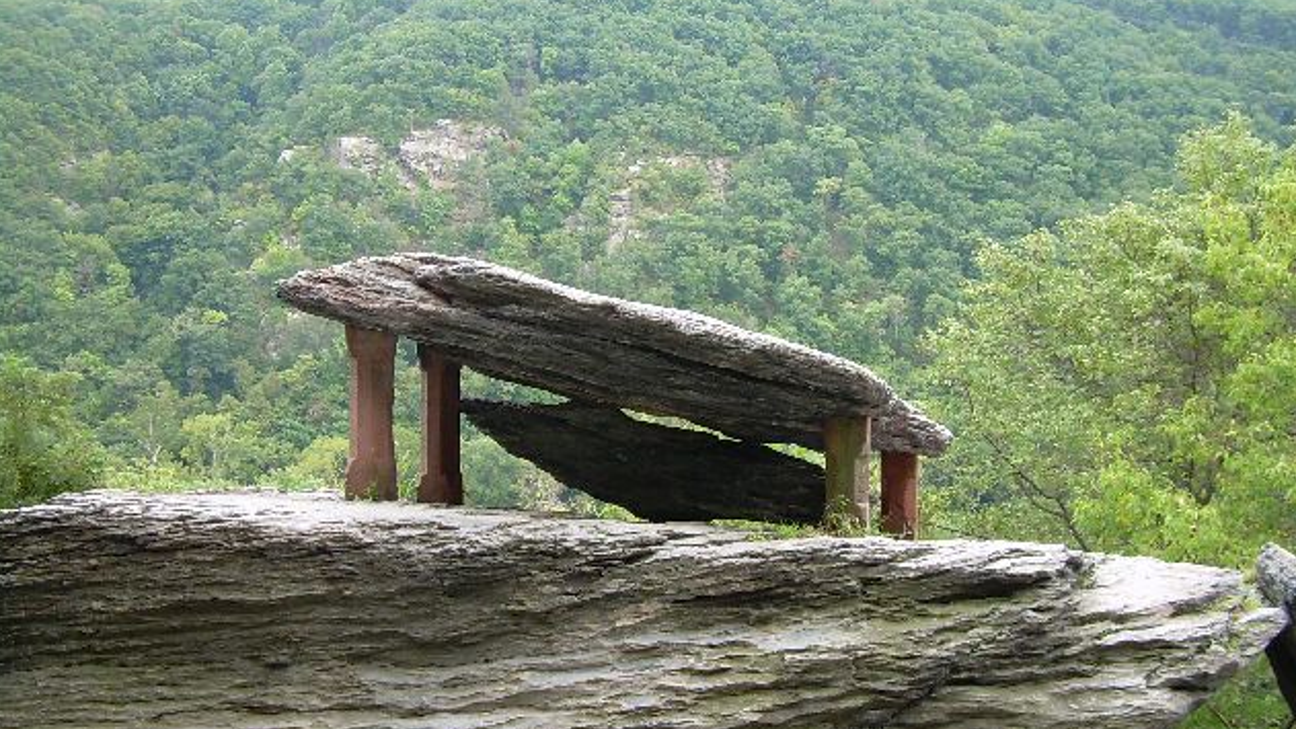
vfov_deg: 28.4
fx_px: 1443
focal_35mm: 42
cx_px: 641
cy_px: 366
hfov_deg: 48.4
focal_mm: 6.3
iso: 50
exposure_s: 1/46.2
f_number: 2.8
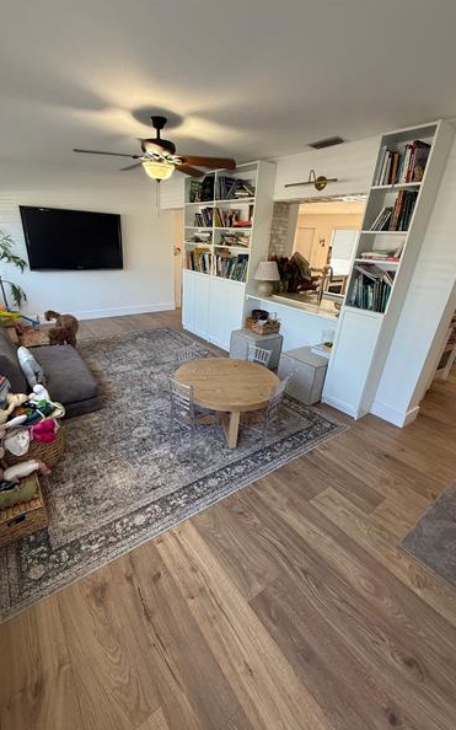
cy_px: 365
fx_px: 298
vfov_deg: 101.5
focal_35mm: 15
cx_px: 210
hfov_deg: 74.6
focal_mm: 2.22
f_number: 2.2
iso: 160
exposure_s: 1/120
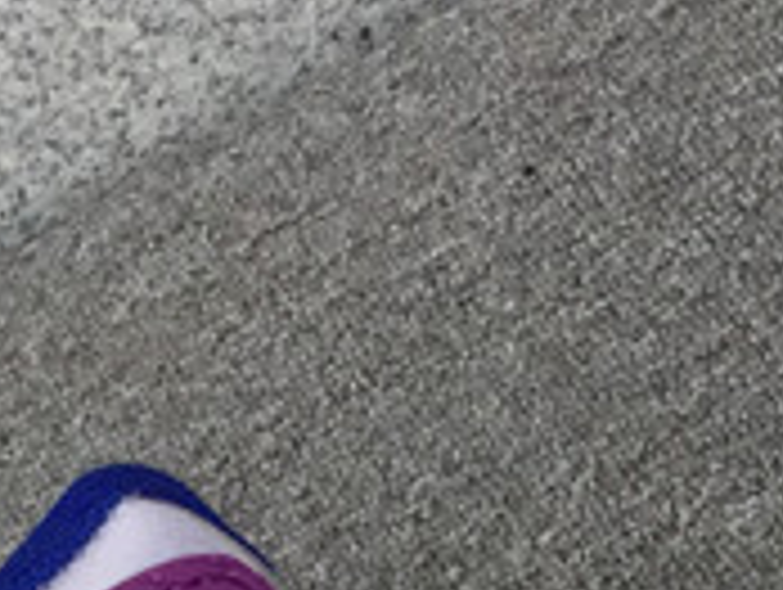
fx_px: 3624
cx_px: -675
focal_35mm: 160
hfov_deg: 11.4
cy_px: 867
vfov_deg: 9.1
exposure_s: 1/124
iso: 25
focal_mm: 3.3
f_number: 2.4
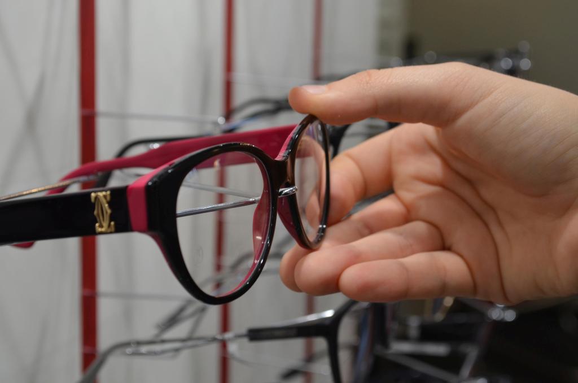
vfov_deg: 19.6
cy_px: 192
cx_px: 289
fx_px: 1105
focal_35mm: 69
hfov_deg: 29.3
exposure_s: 1/60
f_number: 7.1
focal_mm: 46
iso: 400
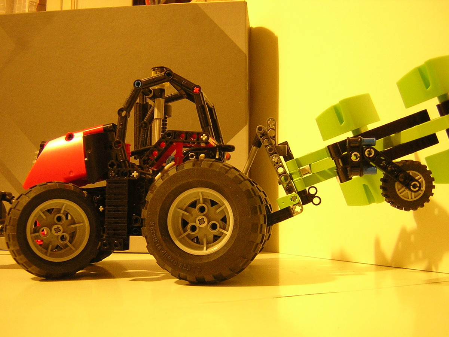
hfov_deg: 51.4
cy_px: 168
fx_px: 467
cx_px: 224
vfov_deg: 39.7
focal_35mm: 36
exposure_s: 1/3.2
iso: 400
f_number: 2.6
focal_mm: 4.7
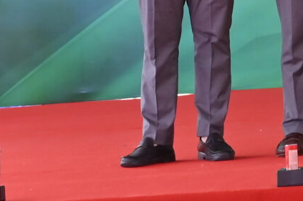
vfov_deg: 5.7
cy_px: -309
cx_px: 484
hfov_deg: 8.7
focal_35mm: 230
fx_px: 1934
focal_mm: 38
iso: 400
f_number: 5.6
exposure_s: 1/125
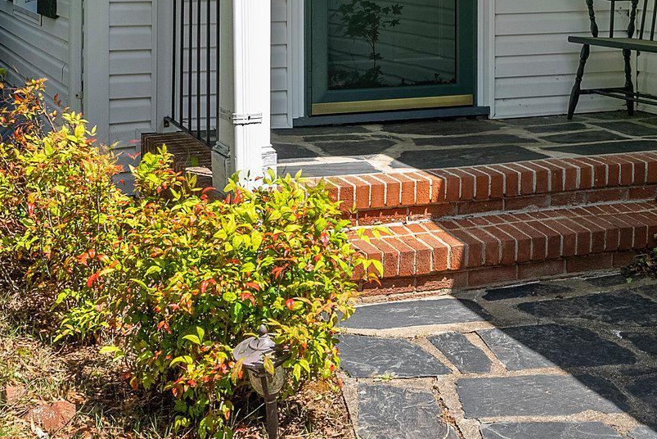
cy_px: -74
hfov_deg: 27.0
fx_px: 1351
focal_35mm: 74
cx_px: 479
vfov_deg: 17.6
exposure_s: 1/125
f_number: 8
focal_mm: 29
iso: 800
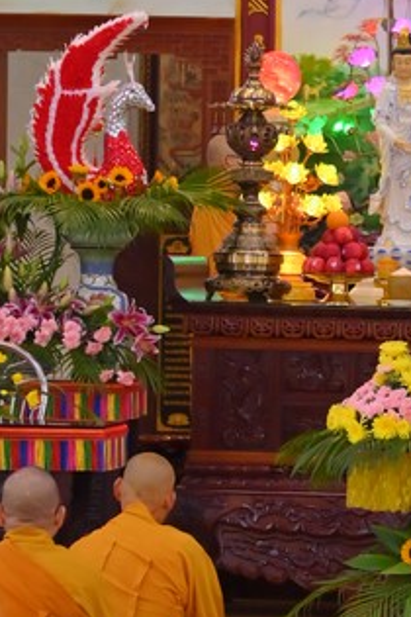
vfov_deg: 8.5
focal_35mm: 242
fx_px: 4144
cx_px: 290
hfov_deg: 5.7
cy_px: 629
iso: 1250
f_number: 4.5
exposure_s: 1/160
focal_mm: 78
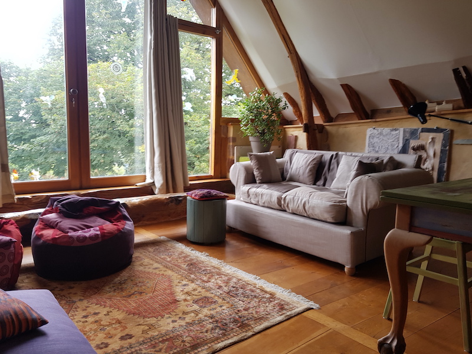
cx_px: 236
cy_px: 177
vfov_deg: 53.1
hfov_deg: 67.3
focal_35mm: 26
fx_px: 355
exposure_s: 1/100
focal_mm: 4.3
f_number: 1.7
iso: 50
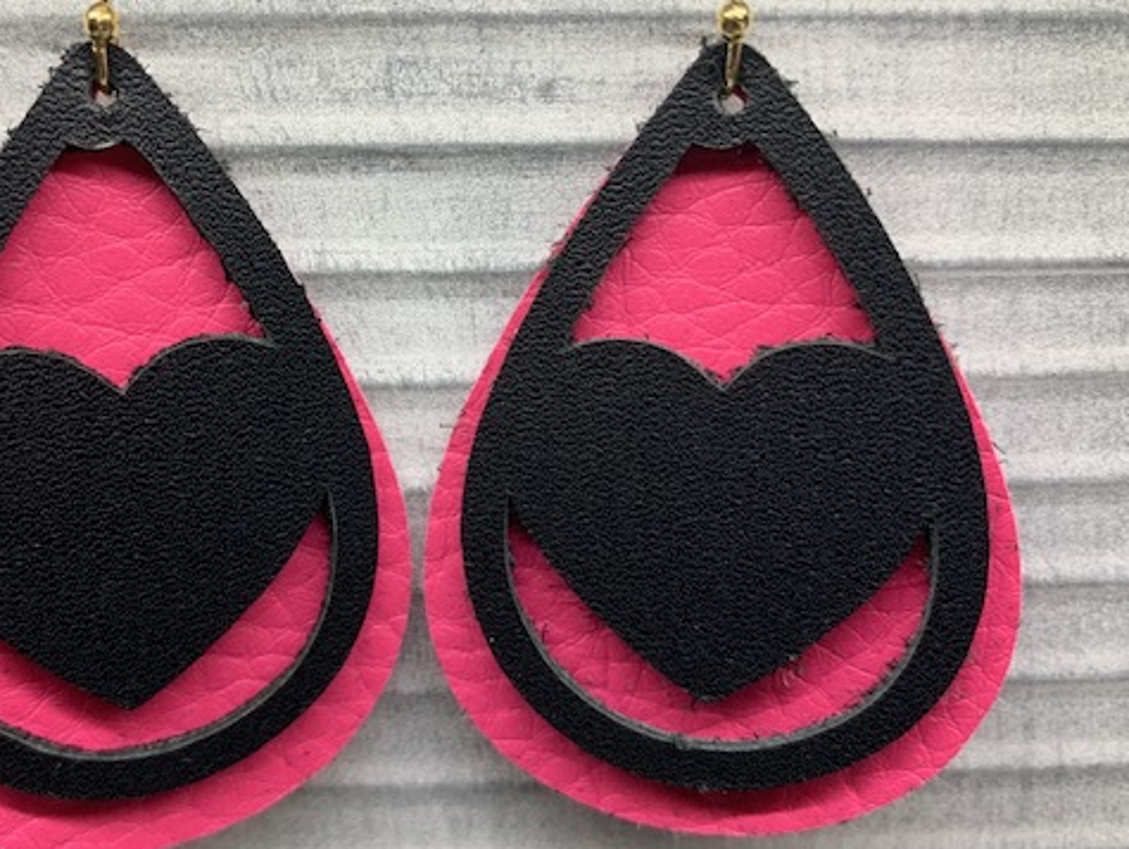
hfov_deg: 51.9
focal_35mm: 35
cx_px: 406
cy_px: 361
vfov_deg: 40.6
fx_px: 1142
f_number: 1.8
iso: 50
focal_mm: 4.25
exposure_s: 1/121
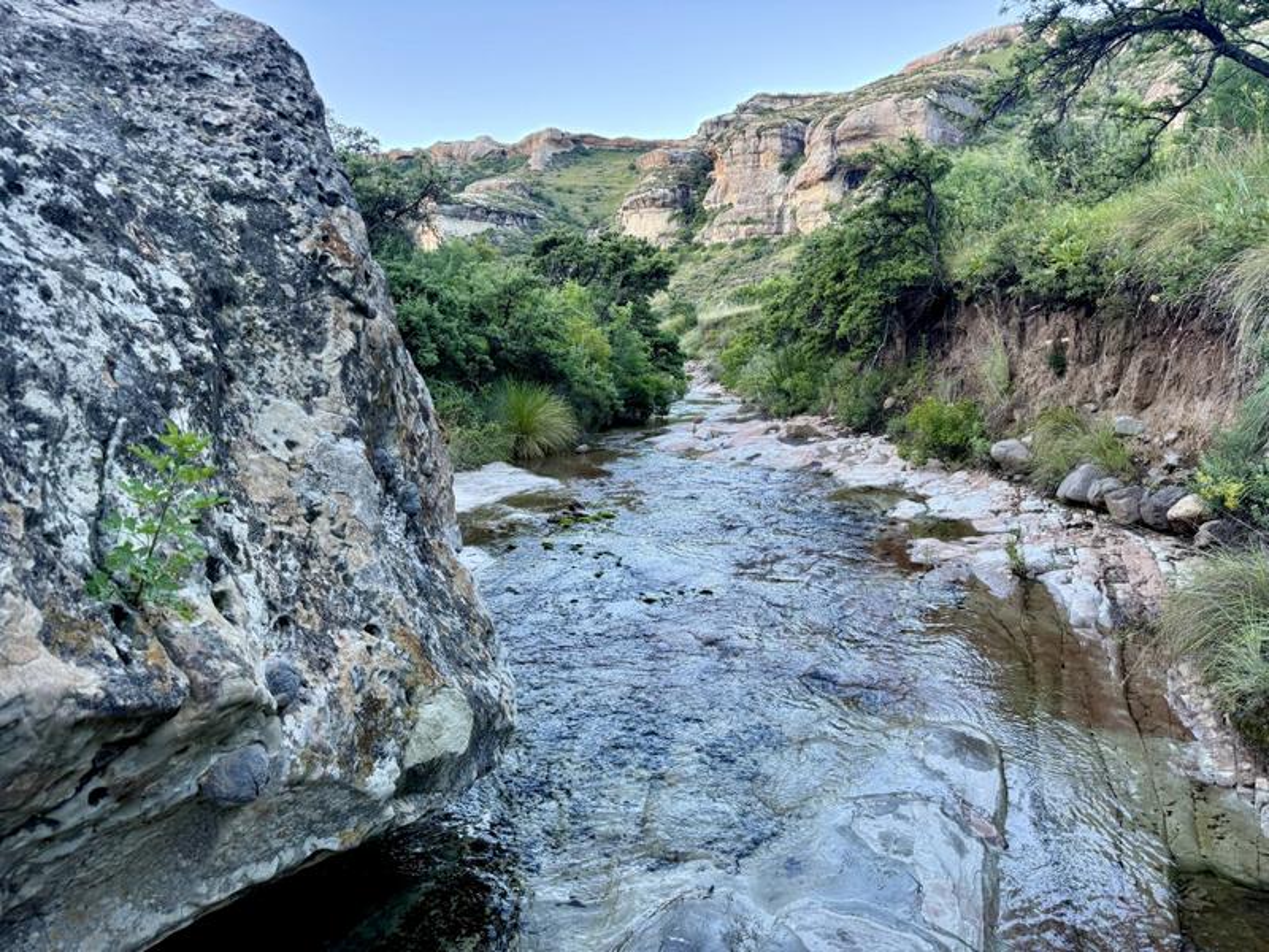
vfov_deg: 56.8
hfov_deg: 71.6
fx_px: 880
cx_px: 634
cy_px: 476
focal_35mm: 24
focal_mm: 6.76
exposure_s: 1/121
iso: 125
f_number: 1.78
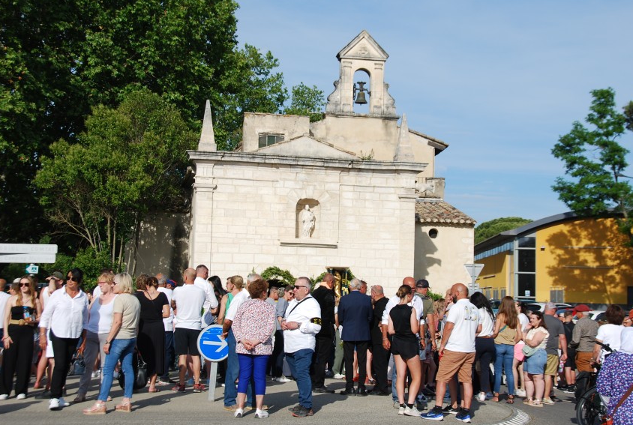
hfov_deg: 35.8
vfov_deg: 24.5
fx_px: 979
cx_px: 330
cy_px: 223
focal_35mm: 56
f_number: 9
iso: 100
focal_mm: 35
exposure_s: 1/320
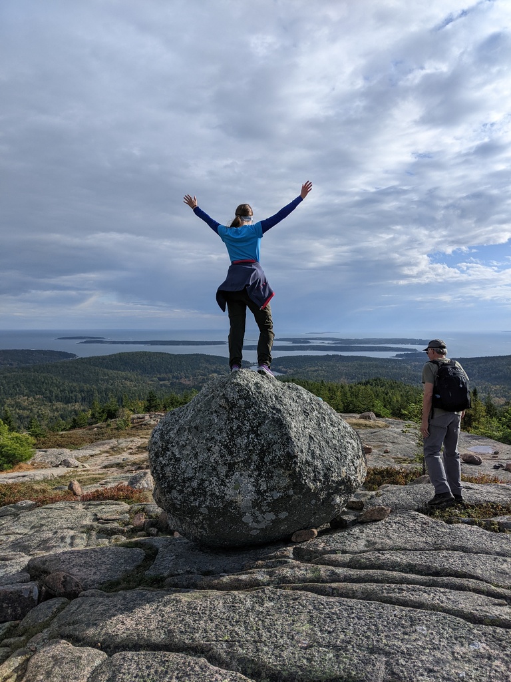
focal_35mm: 27
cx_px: 256
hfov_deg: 51.4
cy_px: 341
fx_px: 531
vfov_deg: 65.3
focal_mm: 4.44
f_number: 1.8
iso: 61
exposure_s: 1/5882
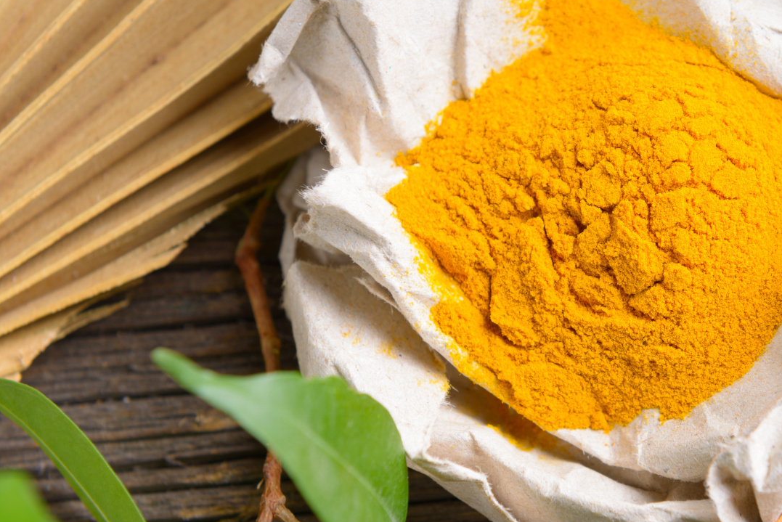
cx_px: 621
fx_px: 2825
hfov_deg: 15.7
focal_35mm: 130
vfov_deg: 10.6
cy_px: 242
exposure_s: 1/160
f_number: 8
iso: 125
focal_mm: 70
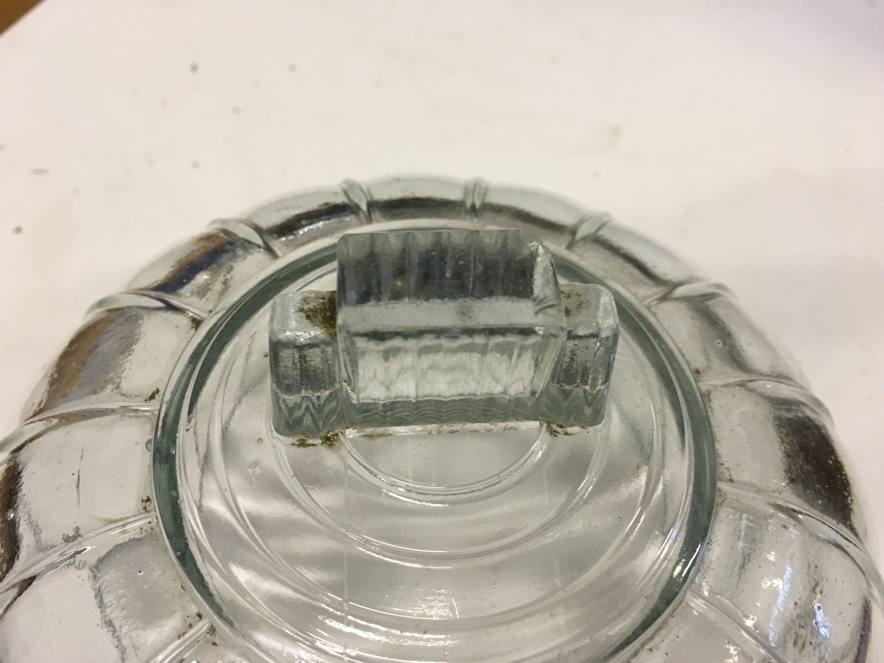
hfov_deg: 61.7
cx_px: 442
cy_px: 332
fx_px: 741
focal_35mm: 29
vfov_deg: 48.2
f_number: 2.2
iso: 160
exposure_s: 1/33
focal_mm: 4.15
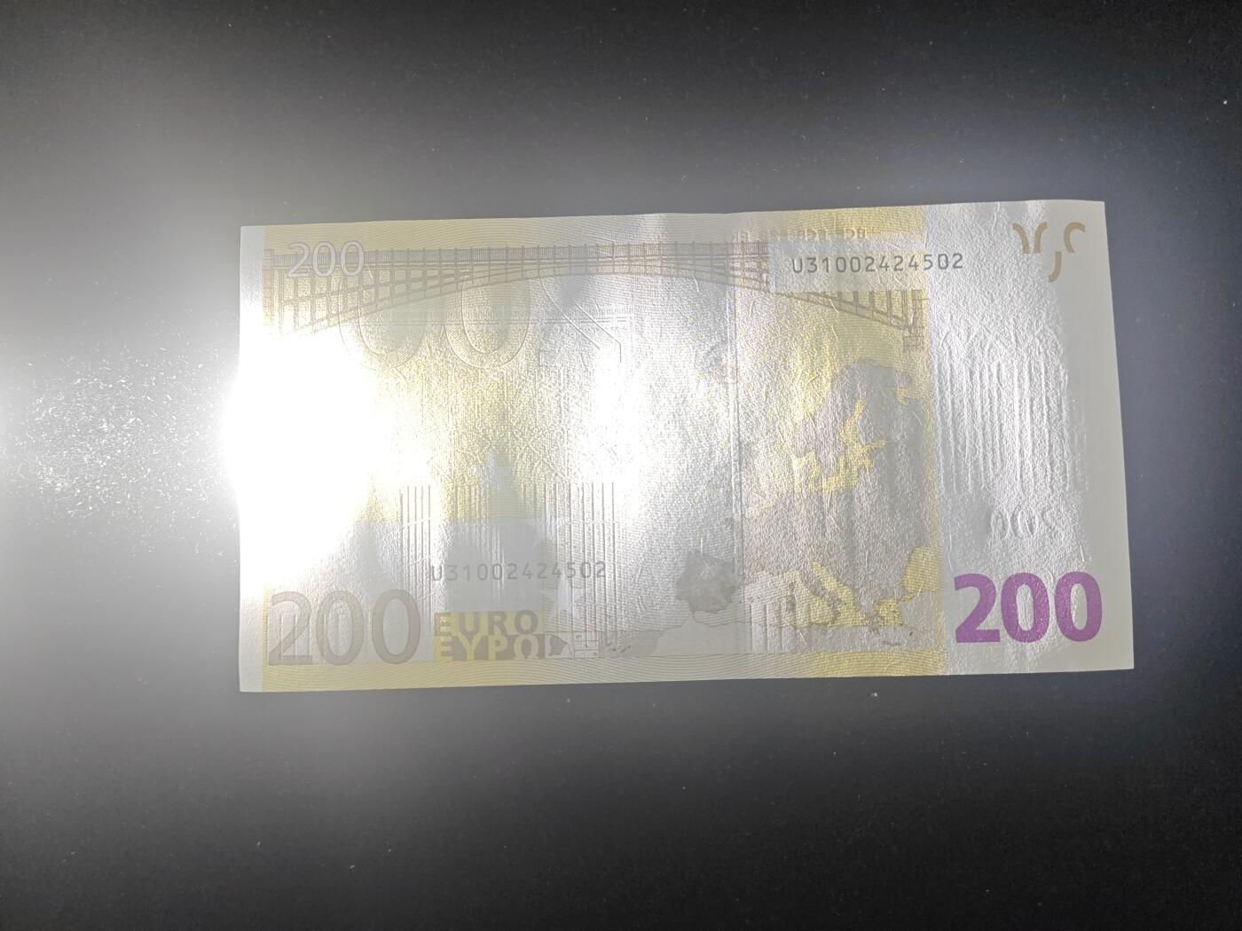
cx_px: 621
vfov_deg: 54.9
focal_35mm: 25
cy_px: 466
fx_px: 897
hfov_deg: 69.4
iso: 64
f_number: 1.9
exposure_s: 1/100
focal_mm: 5.3
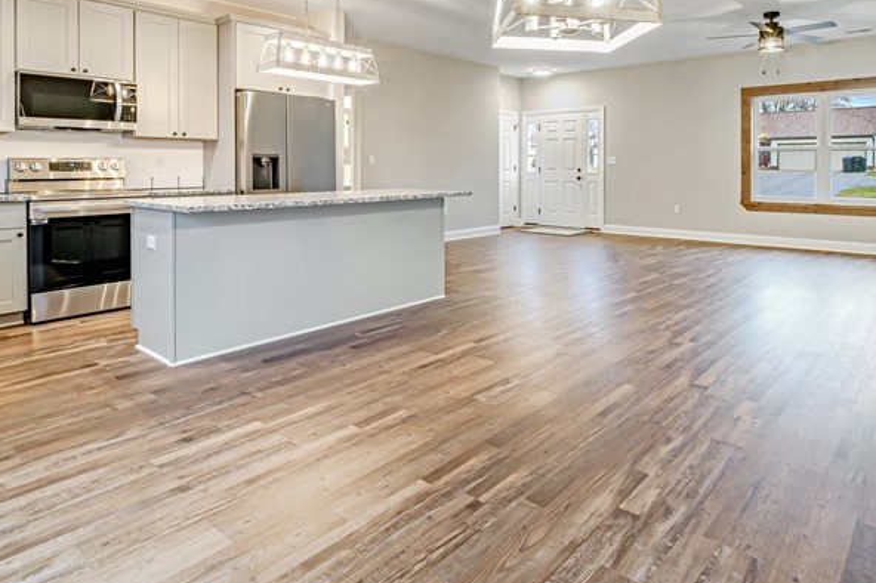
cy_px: 169
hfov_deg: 77.8
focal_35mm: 22
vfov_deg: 55.3
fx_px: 535
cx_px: 519
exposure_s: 1/13
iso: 50
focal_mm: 12
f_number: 11
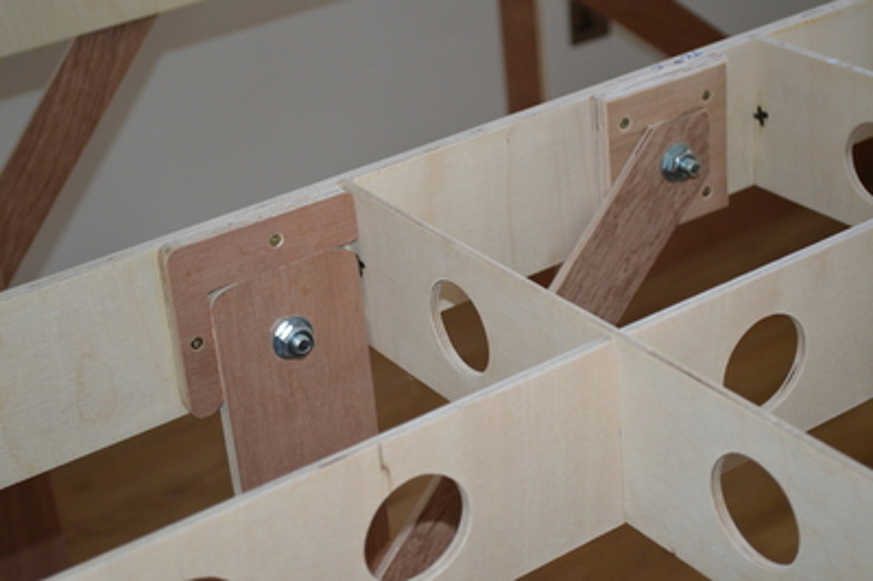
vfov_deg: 18.9
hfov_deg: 28.1
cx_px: 436
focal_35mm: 72
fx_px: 1745
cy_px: 290
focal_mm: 48
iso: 1100
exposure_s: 1/60
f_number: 5.3
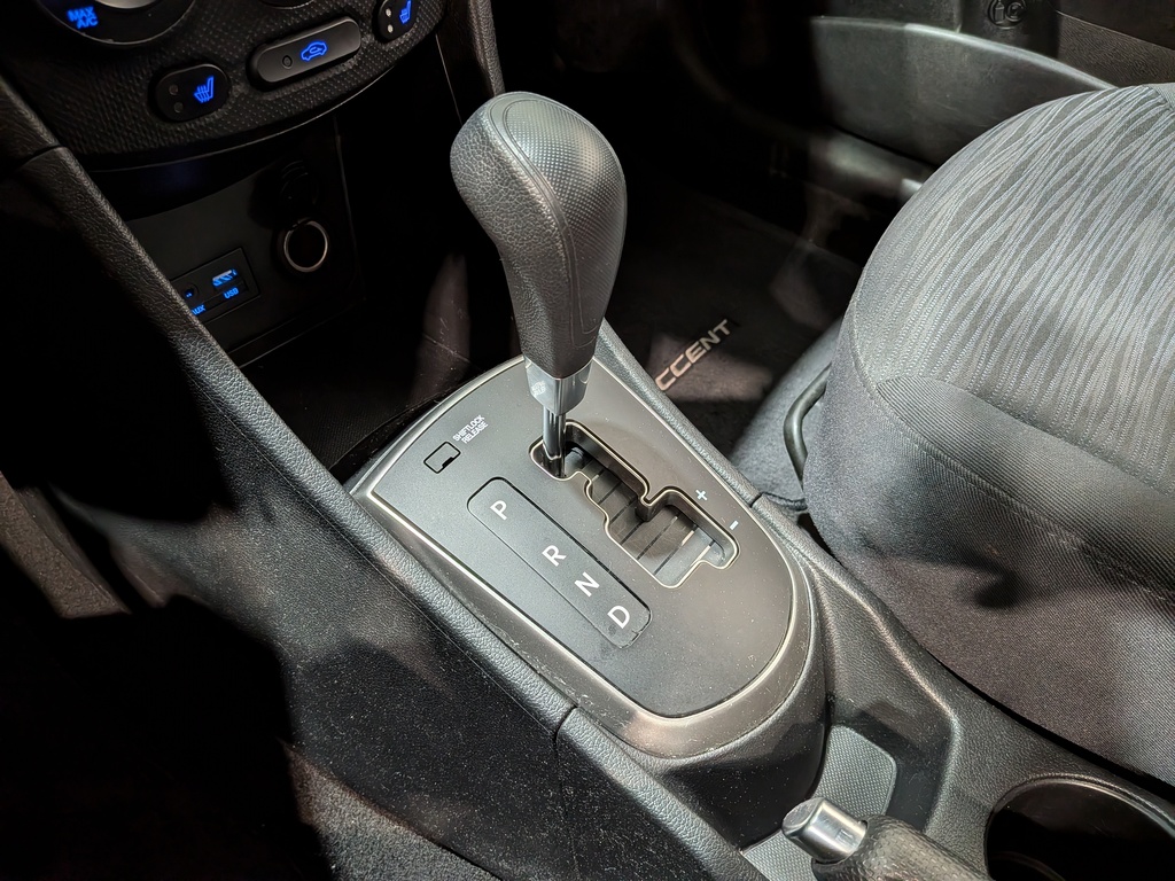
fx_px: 815
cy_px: 440
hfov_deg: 71.6
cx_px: 588
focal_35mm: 24
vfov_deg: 56.8
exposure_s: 1/30
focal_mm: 4.53
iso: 32
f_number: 1.7
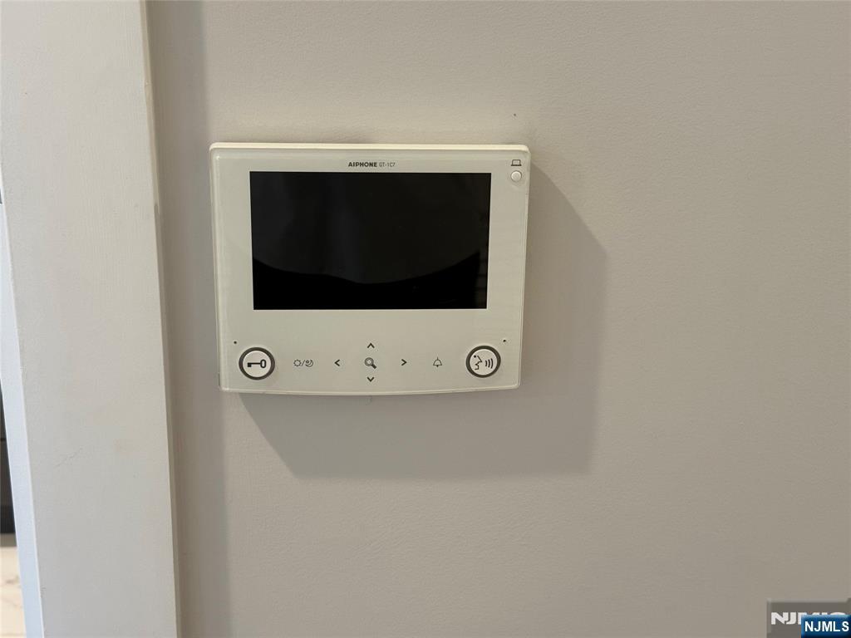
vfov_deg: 30.3
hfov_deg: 39.7
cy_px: 319
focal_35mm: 48
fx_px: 1180
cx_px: 426
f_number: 1.78
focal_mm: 6.76
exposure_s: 1/60
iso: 125
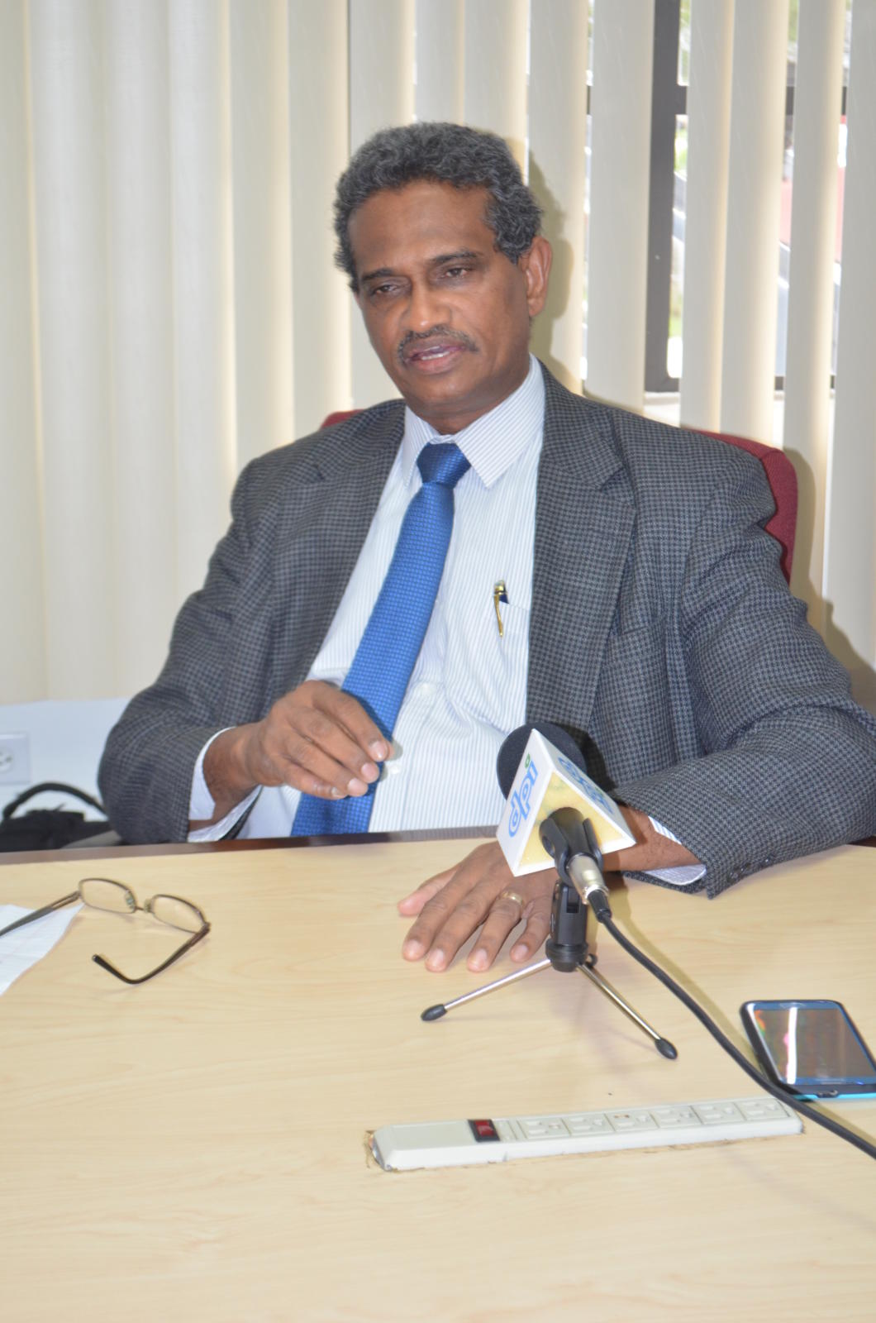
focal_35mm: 68
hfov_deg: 20.1
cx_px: 438
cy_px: 662
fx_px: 2474
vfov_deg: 29.9
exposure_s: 1/60
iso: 800
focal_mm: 45
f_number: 5.3
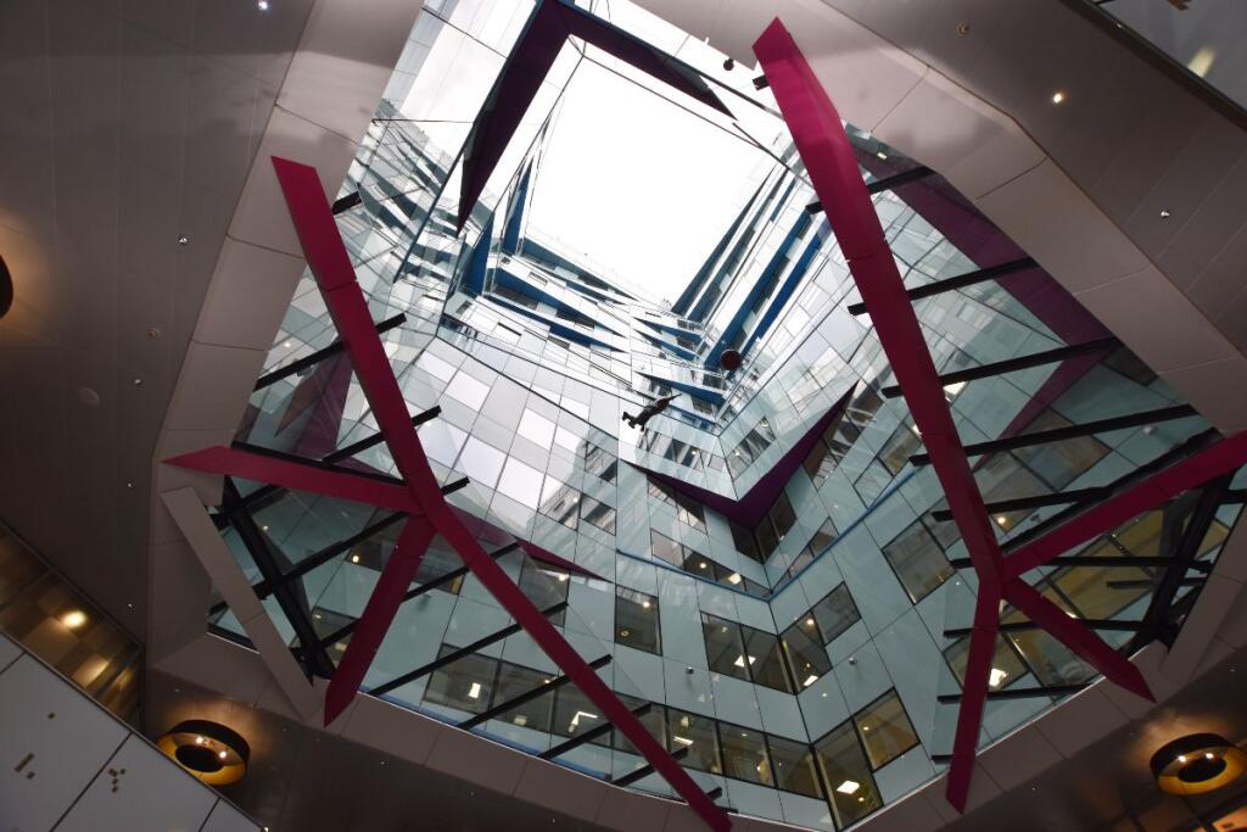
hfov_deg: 100.4
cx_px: 624
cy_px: 416
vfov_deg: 77.3
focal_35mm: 15
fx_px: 520
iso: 200
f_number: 5
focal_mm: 10
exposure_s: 1/200
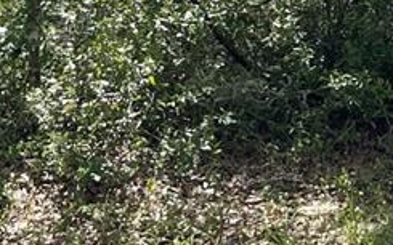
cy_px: -512
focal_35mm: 130
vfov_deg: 8.4
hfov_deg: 15.1
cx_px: 555
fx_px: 1392
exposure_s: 1/1087
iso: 32
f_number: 1.6
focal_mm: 5.1
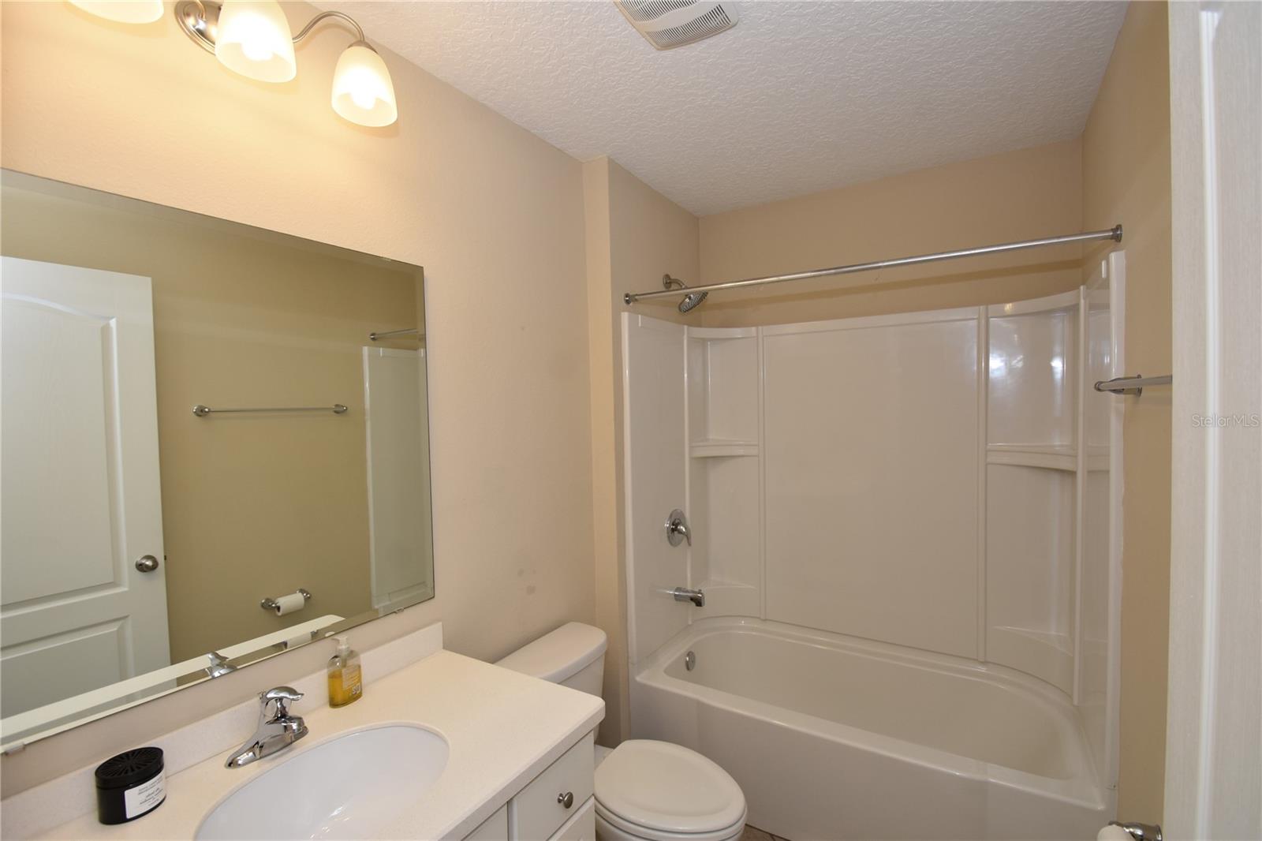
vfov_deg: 77.3
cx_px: 631
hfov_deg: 100.4
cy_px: 420
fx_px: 526
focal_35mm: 15
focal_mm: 10
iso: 200
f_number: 4.5
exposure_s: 1/80
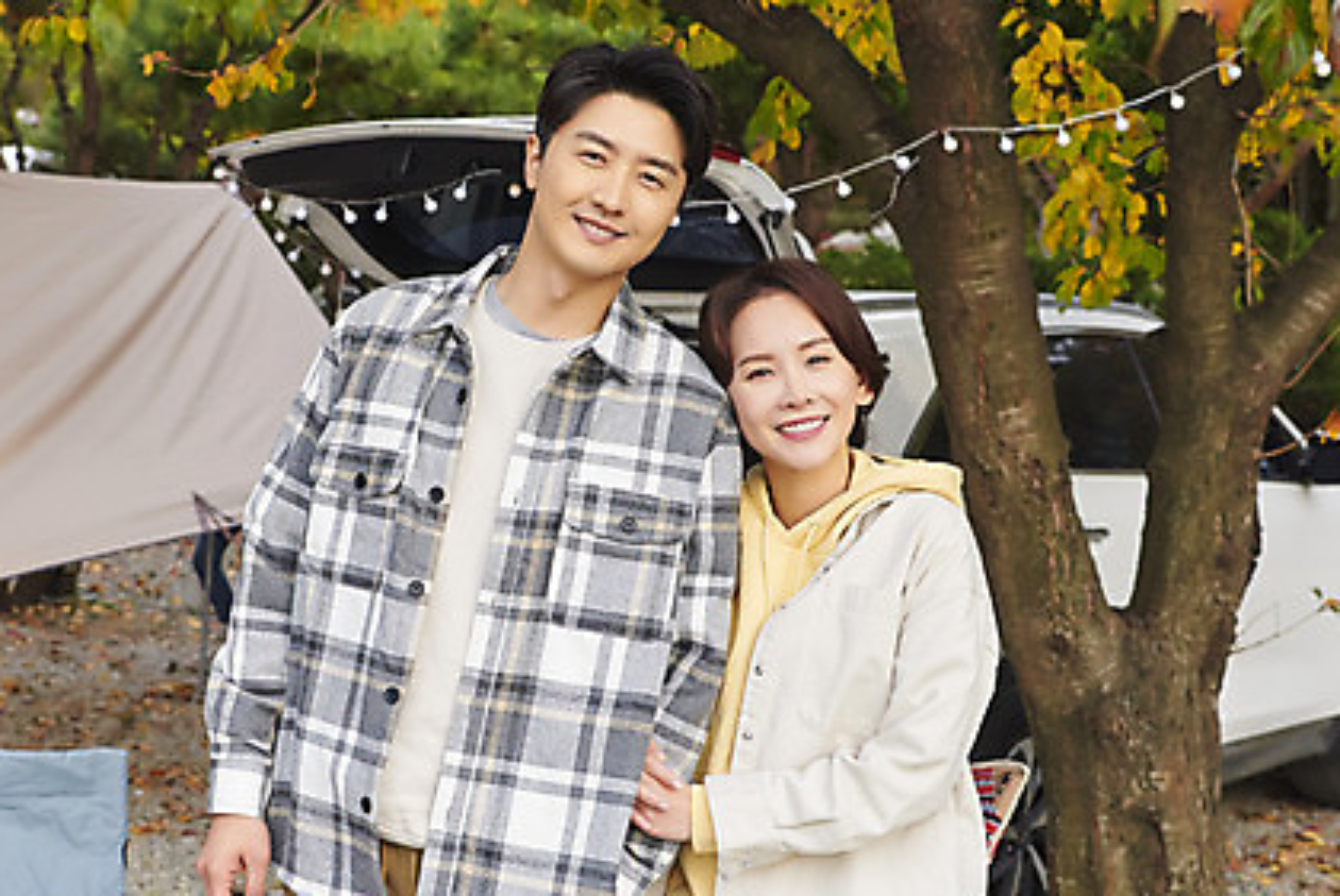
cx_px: 512
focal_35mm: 57
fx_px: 2124
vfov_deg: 23.8
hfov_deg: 34.9
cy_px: 434
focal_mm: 40
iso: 800
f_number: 4.5
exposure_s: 1/800
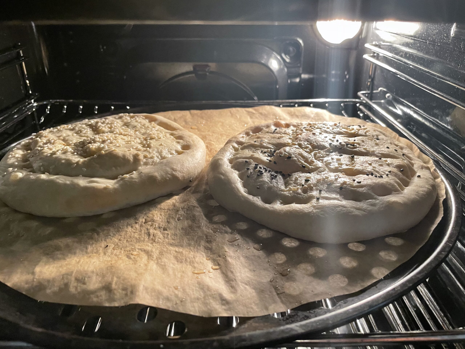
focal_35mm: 26
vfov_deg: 53.1
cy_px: 174
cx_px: 232
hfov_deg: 67.3
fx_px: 349
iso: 250
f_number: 1.6
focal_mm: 4.2
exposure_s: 1/50
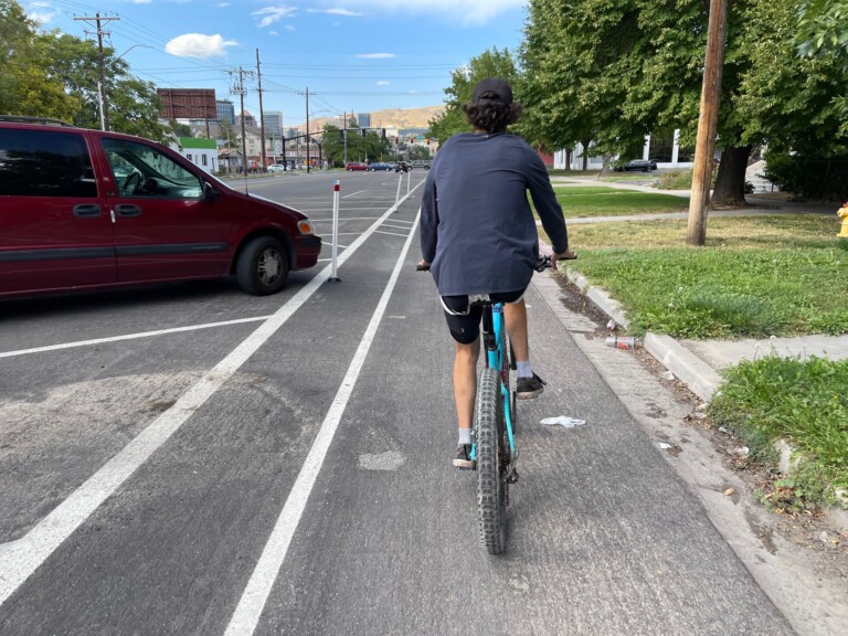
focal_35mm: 26
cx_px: 424
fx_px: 637
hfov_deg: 67.3
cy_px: 318
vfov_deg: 53.1
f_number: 1.6
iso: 32
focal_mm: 5.1
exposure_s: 1/780
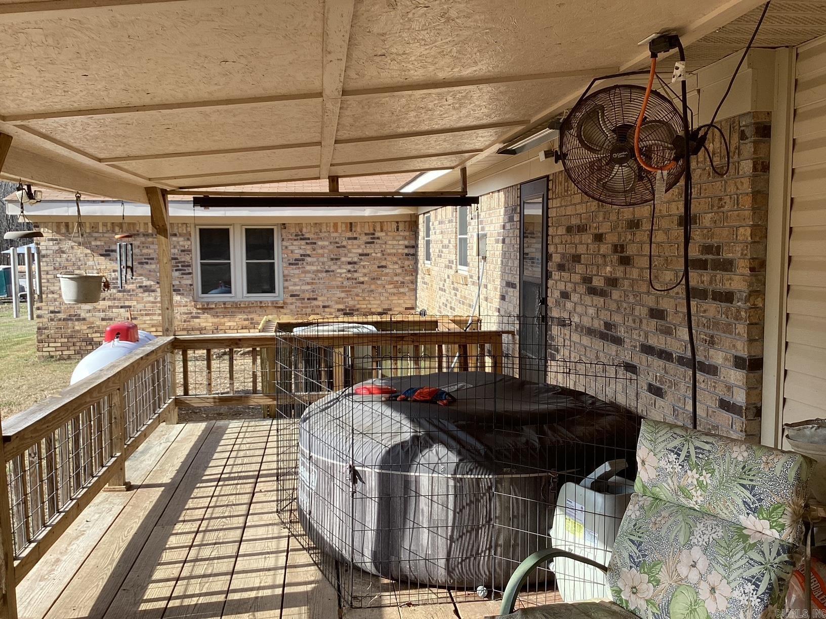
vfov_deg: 45.4
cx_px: 413
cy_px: 310
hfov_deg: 58.4
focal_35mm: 31
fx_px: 740
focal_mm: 3.3
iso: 25
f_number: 2.4
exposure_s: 1/345
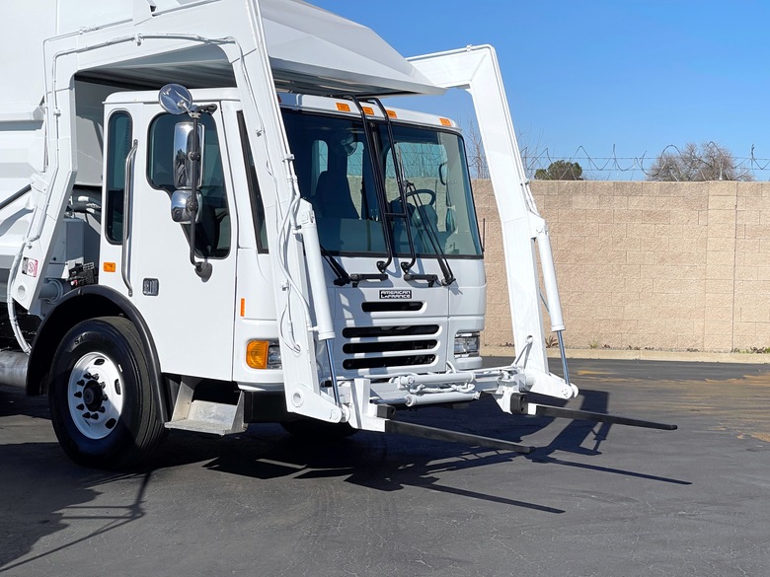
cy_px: 288
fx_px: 1424
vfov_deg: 22.9
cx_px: 385
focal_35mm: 64
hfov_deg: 30.3
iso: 20
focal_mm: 7.5
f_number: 2.2
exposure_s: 1/3215
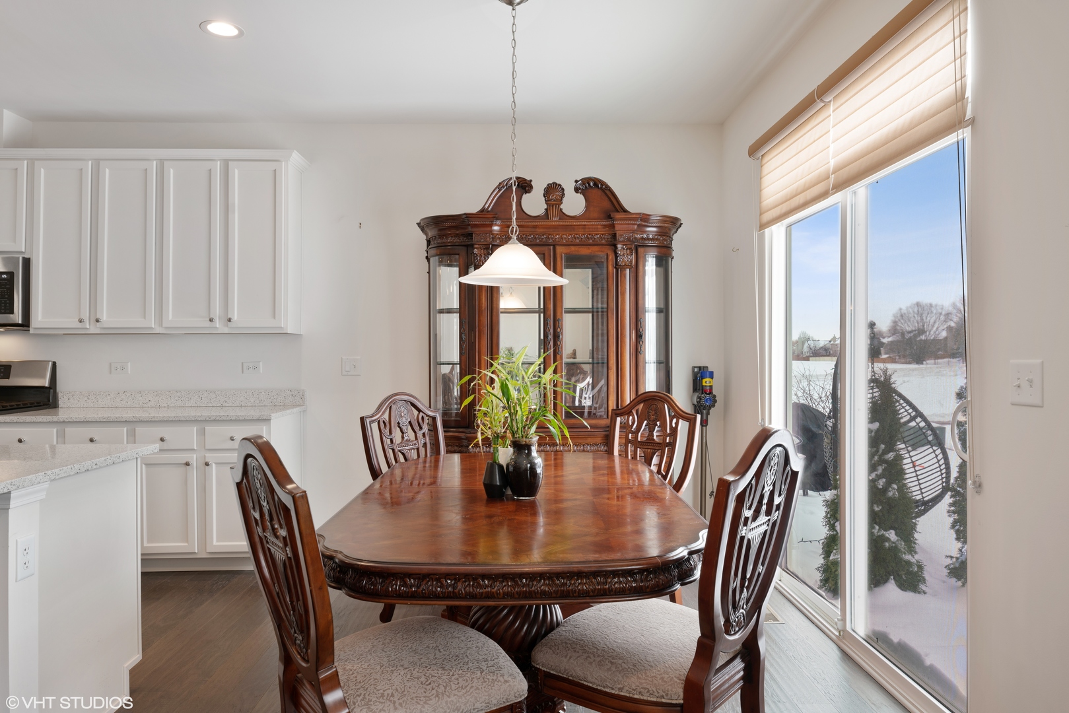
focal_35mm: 24
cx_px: 534
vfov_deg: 53.2
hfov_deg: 73.7
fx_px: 713
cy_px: 356
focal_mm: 24
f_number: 8
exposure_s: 1/13
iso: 200
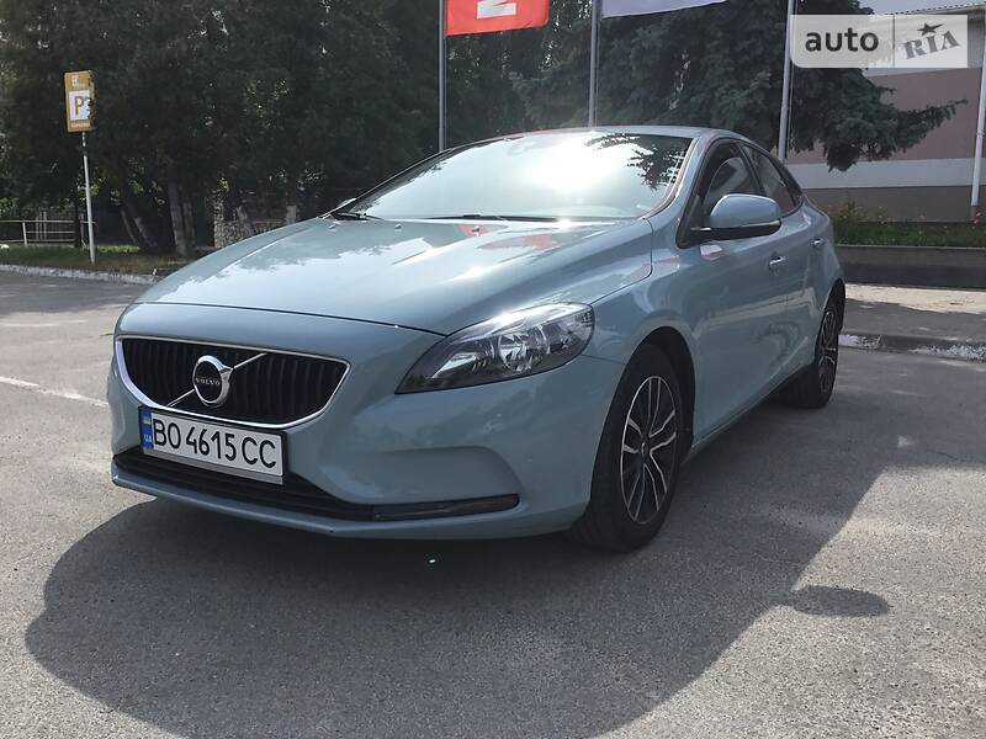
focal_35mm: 31
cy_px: 370
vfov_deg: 45.4
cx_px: 493
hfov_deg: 58.4
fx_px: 883
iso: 25
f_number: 2.4
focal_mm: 3.3
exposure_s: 1/1481
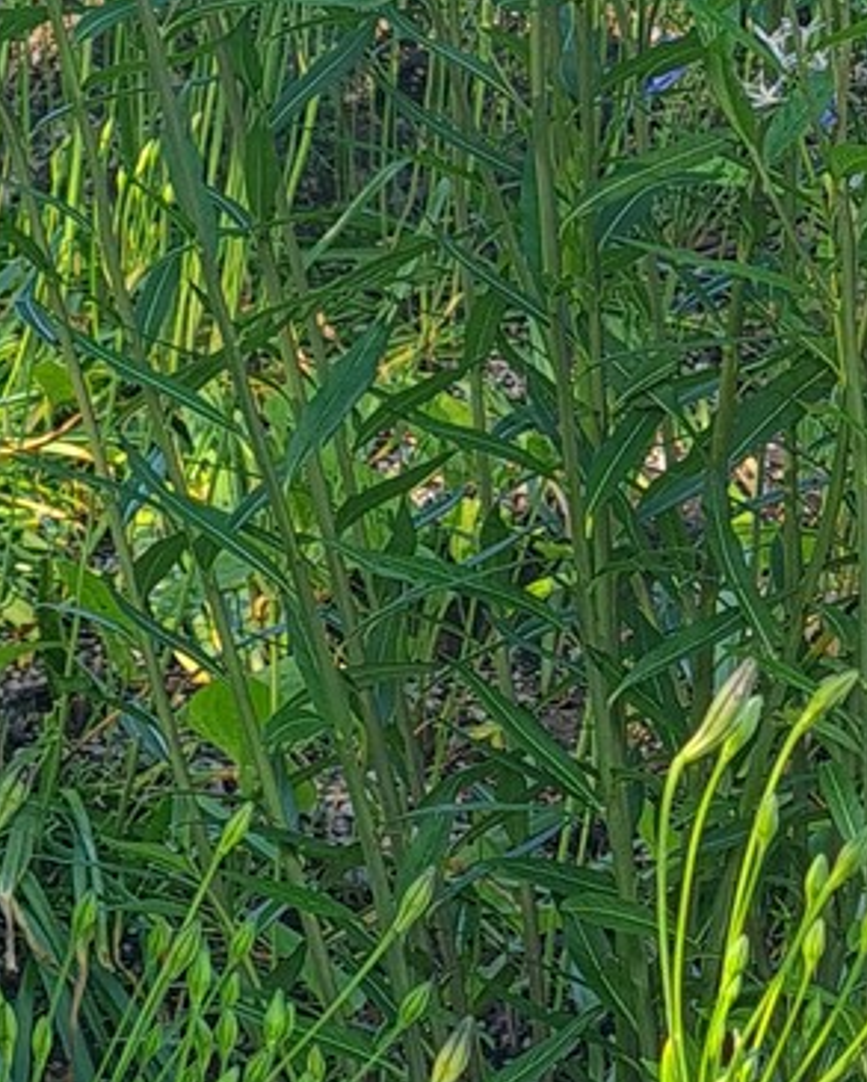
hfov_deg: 19.8
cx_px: 1121
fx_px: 2276
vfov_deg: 26.6
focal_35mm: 71
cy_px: 384
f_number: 1.8
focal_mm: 5.4
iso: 50
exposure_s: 1/137
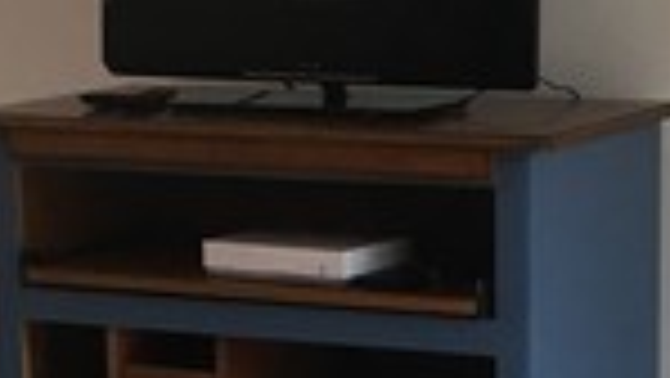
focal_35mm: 170
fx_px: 3022
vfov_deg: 7.1
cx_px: 418
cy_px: 405
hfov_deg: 12.6
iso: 40
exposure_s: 1/33
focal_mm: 4.15
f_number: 2.2
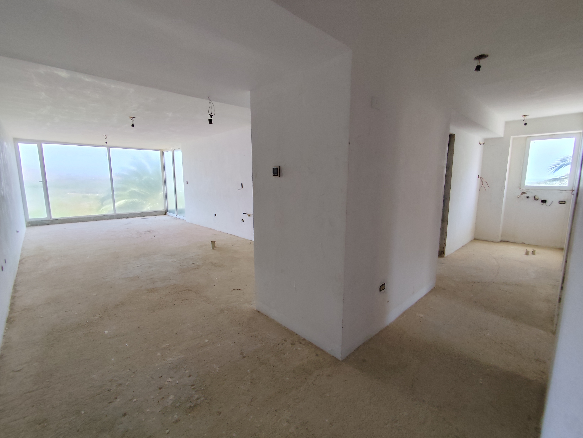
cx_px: 292
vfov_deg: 78.2
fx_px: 270
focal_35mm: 16
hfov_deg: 94.5
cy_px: 219
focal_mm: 1.65
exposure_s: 1/238
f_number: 2.2
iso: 50
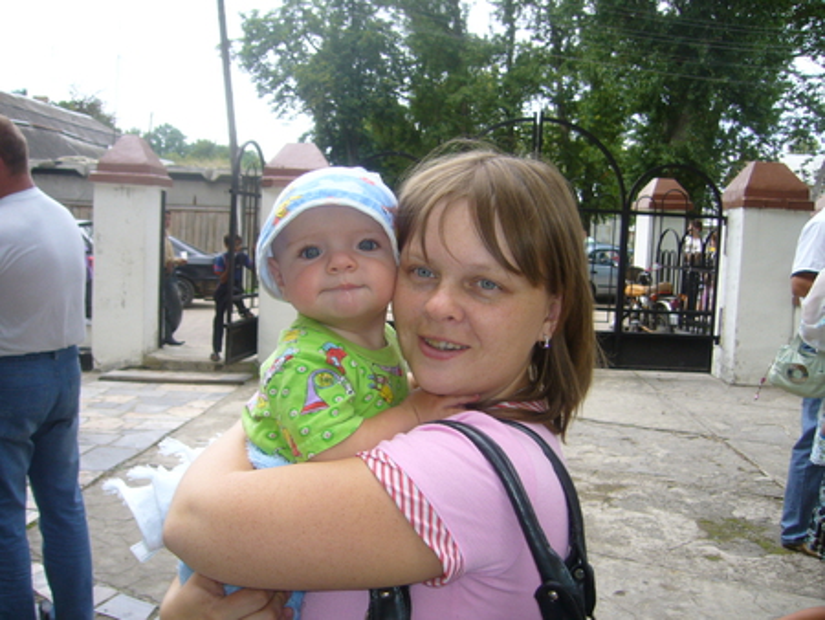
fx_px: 835
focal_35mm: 35
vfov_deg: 40.7
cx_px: 412
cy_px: 310
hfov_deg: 52.6
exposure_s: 1/250
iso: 80
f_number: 2.8
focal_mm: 5.8
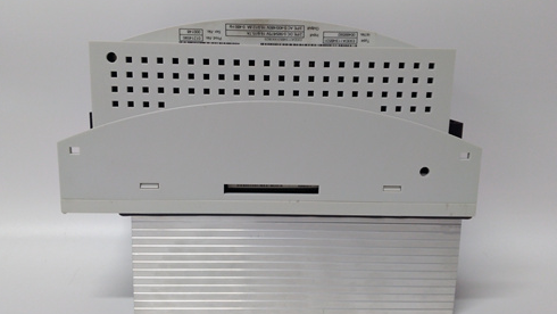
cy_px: 151
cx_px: 277
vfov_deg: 39.0
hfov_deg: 64.3
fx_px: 443
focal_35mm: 30
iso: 167
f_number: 2
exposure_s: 1/33
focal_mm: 3.79
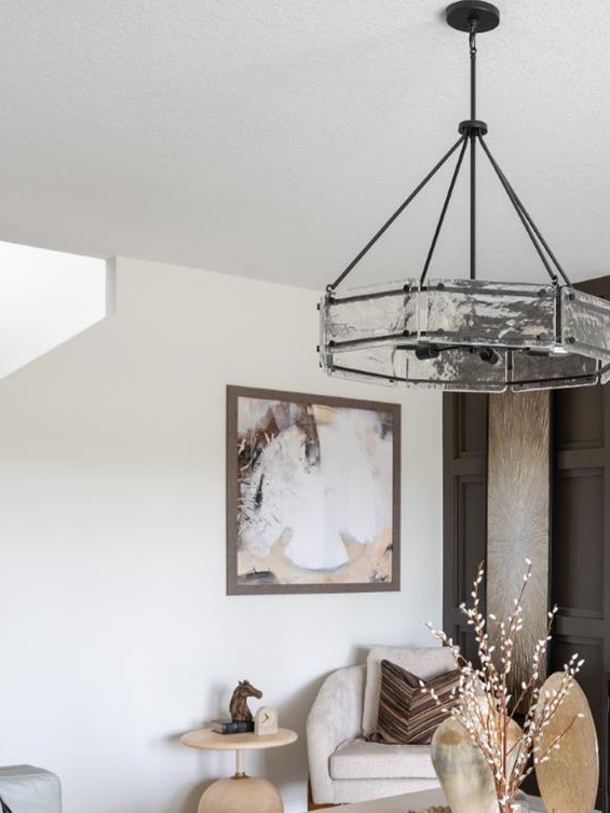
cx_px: 540
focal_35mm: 47
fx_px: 1104
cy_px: 566
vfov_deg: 39.8
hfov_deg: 29.7
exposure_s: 1/2.5
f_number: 8
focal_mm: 23
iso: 125
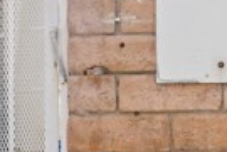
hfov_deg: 11.0
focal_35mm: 166
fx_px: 1047
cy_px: -41
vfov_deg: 8.2
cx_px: 489
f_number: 9
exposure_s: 1/500
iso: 2500
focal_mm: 35
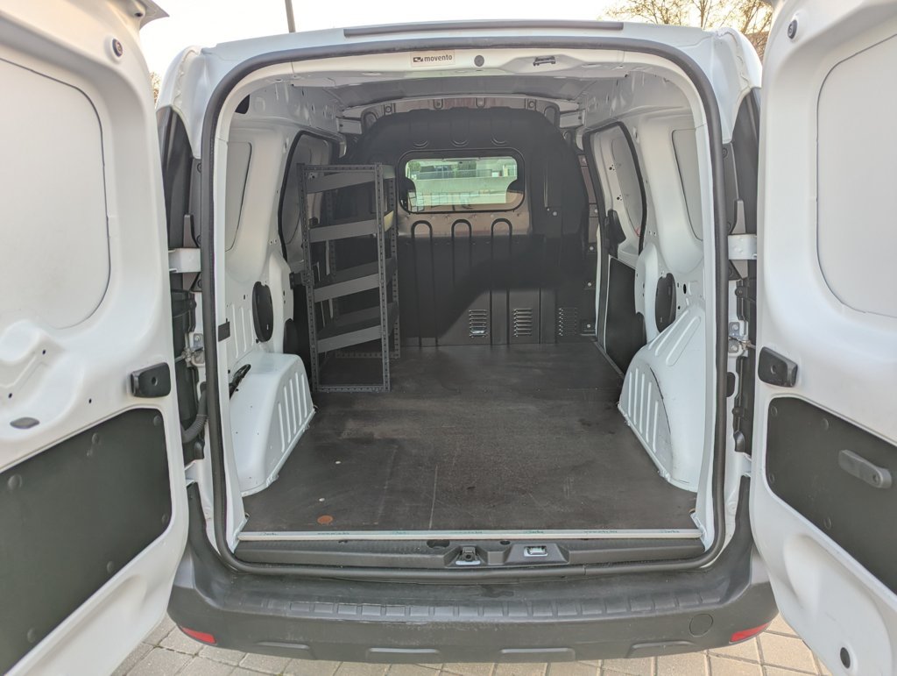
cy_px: 338
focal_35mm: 24
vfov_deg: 56.9
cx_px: 448
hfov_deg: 71.5
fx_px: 623
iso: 37
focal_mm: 6.81
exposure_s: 1/40.4
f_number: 1.85
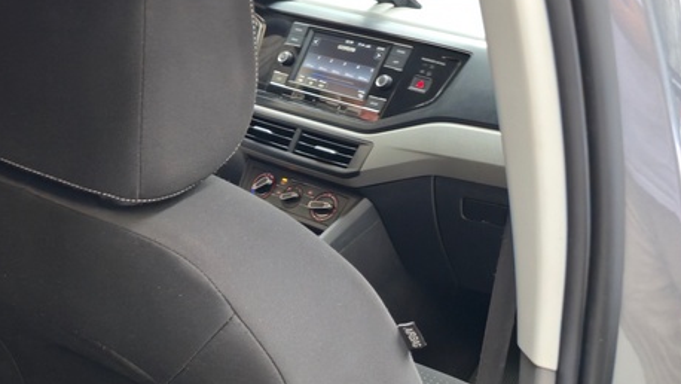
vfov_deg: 21.2
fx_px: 1012
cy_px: 317
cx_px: 10
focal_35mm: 56
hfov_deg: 34.1
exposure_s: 1/60
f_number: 1.7
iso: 200
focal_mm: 6.3
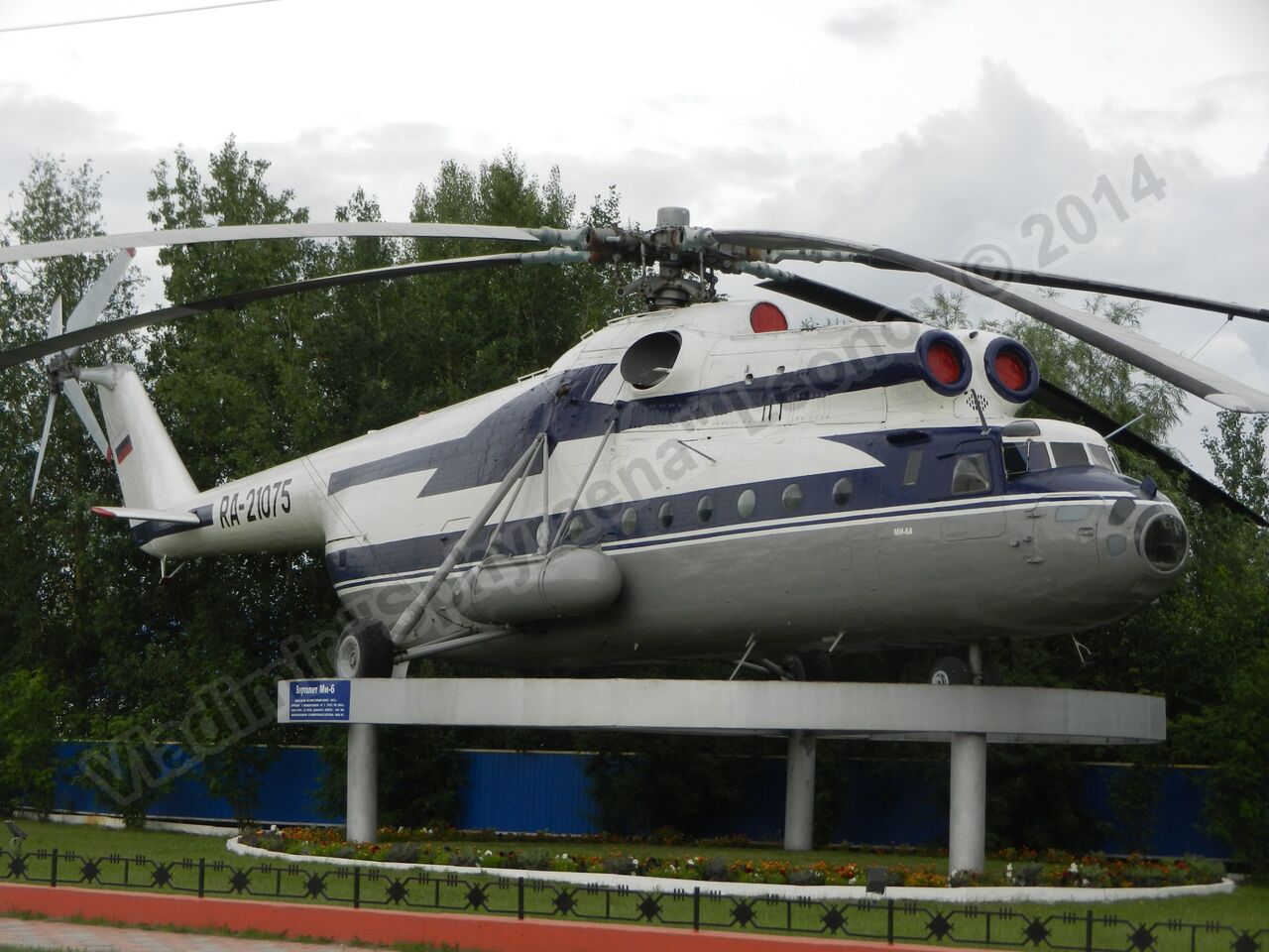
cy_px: 476
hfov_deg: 25.0
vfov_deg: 18.9
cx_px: 634
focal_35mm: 78
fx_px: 2859
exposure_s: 1/640
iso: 160
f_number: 4.8
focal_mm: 14.1
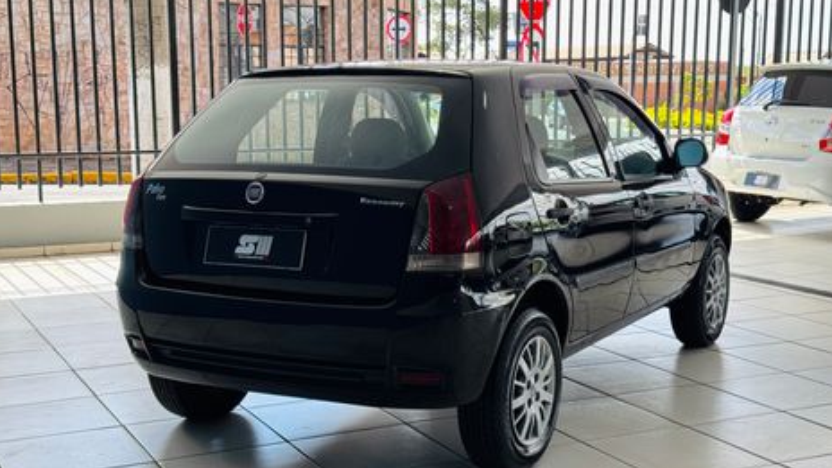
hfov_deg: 39.2
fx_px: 1169
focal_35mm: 53
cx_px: 416
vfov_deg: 22.6
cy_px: 255
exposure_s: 1/232
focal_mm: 6.76
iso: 64
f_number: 1.78
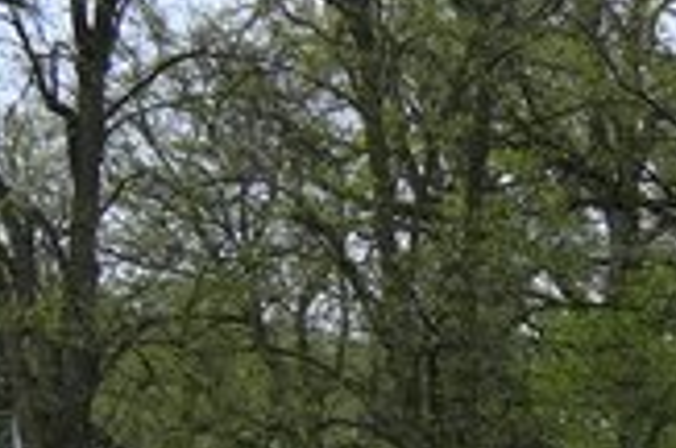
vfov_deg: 7.3
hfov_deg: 10.4
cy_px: 1334
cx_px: 1713
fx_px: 3111
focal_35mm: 166
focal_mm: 18
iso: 400
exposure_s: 1/500
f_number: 5.6
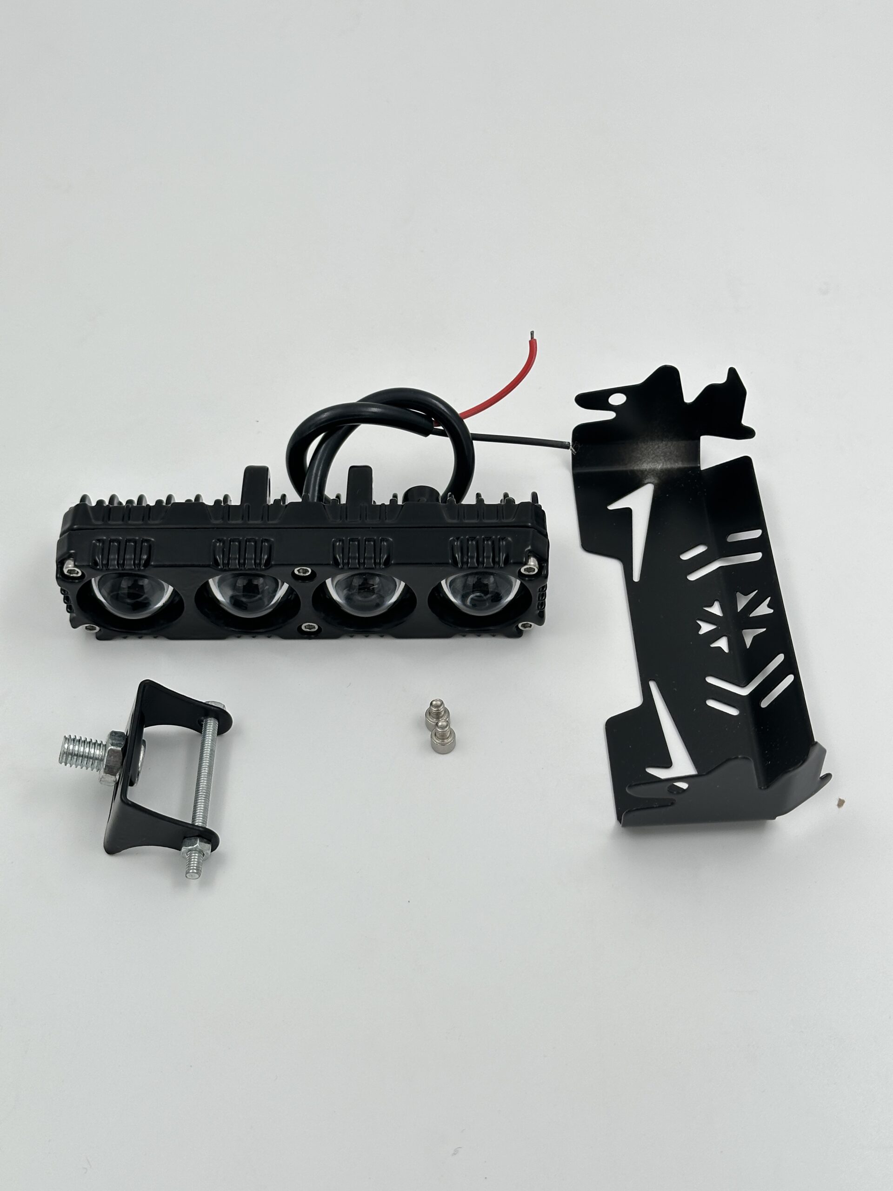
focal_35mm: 48
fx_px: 1651
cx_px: 446
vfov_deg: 39.7
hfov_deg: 30.3
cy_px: 596
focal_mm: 6.86
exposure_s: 1/431
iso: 64
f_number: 1.78
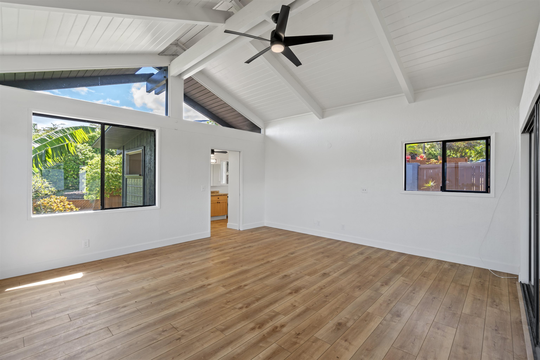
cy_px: 180
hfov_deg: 96.7
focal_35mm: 16
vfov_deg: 73.7
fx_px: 240
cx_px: 270
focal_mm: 16
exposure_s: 1/4
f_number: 8
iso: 100
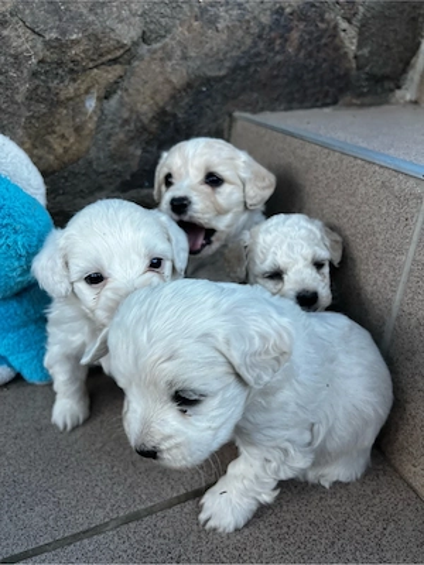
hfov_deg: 53.1
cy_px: 282
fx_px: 425
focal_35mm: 26
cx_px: 212
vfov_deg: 67.3
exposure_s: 1/121
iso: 125
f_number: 1.5
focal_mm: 5.7
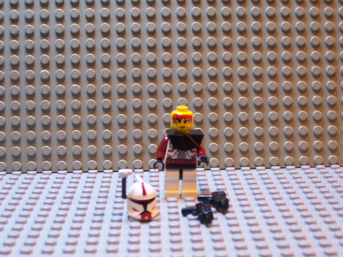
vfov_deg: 22.3
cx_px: 172
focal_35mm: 66
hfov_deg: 29.4
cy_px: 128
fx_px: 654
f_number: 4
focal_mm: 10.8
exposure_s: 1/4
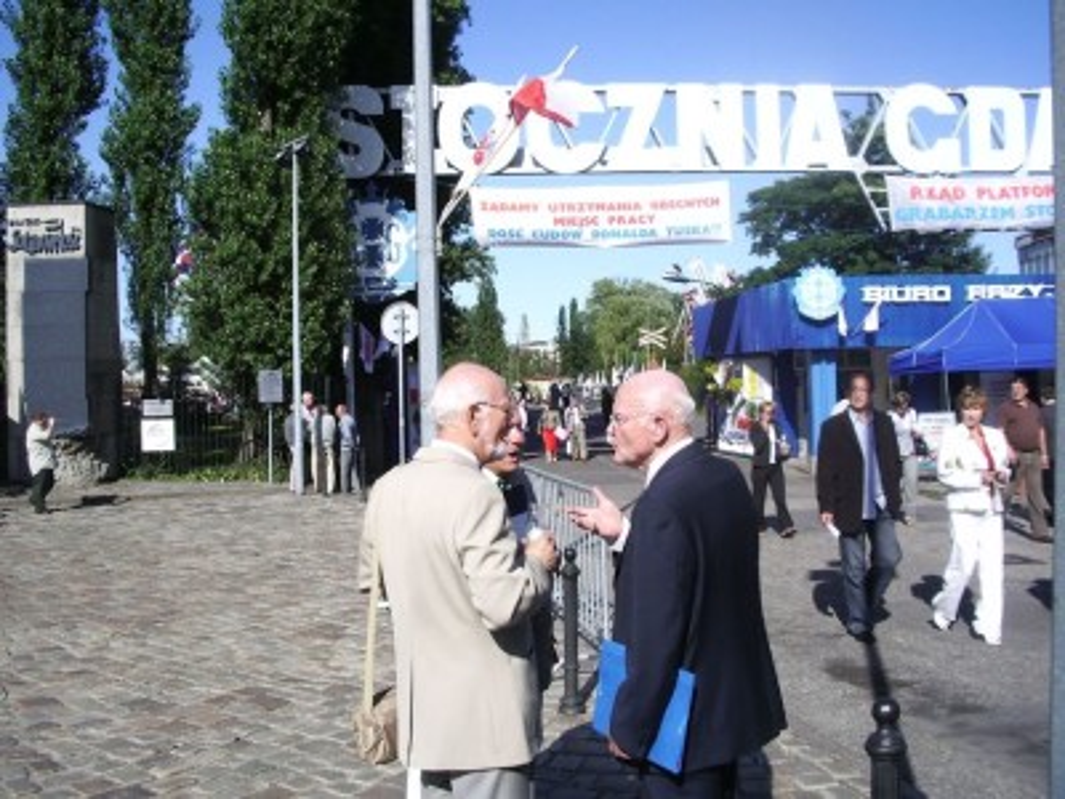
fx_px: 1077
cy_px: 400
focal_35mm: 35
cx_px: 532
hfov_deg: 52.6
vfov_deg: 40.7
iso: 50
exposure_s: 1/500
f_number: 4.3
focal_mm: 5.8
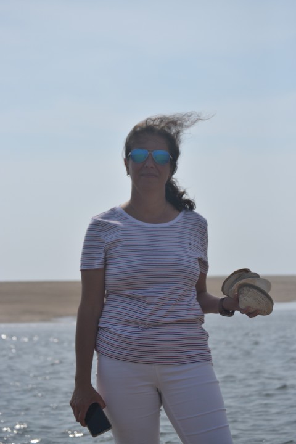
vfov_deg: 19.5
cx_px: 148
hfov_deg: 13.0
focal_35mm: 105
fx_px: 1295
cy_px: 222
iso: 200
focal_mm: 70
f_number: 5
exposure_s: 1/4000
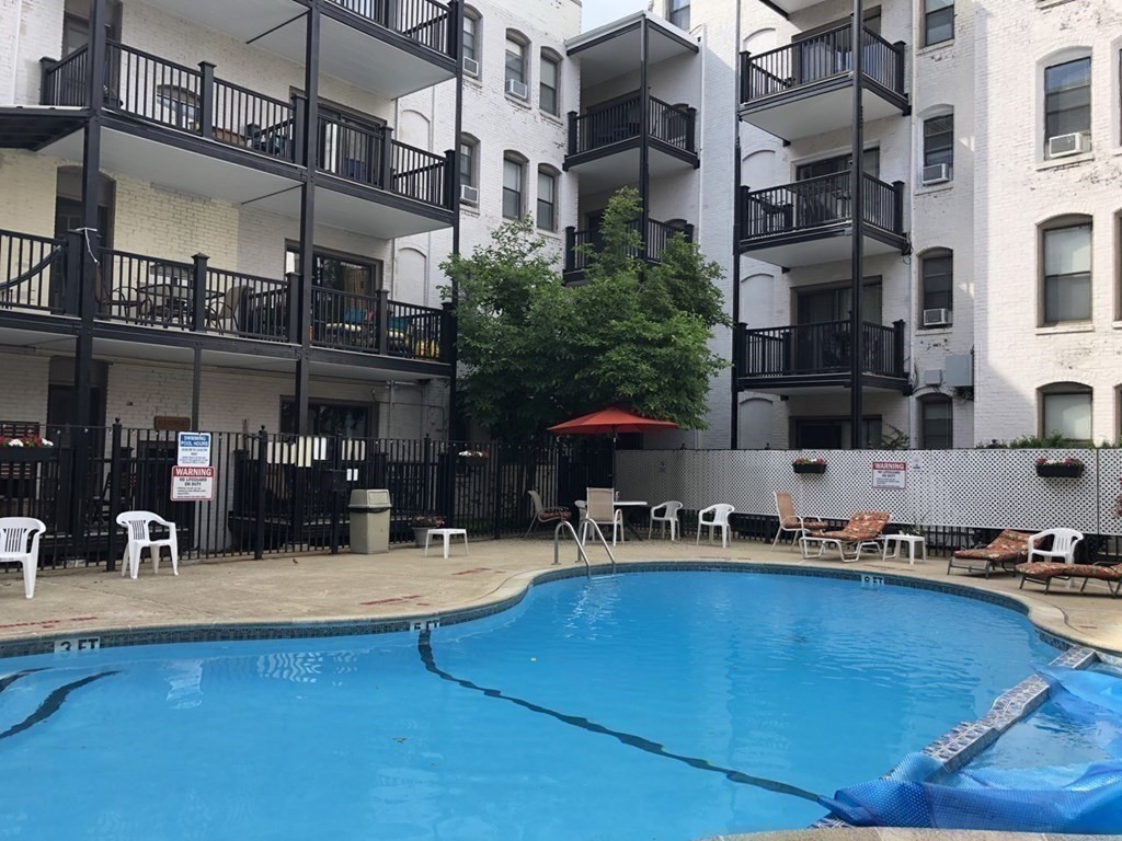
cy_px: 420
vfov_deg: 49.7
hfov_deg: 63.4
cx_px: 561
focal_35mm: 28
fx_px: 908
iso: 20
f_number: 1.8
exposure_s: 1/522
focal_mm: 3.99
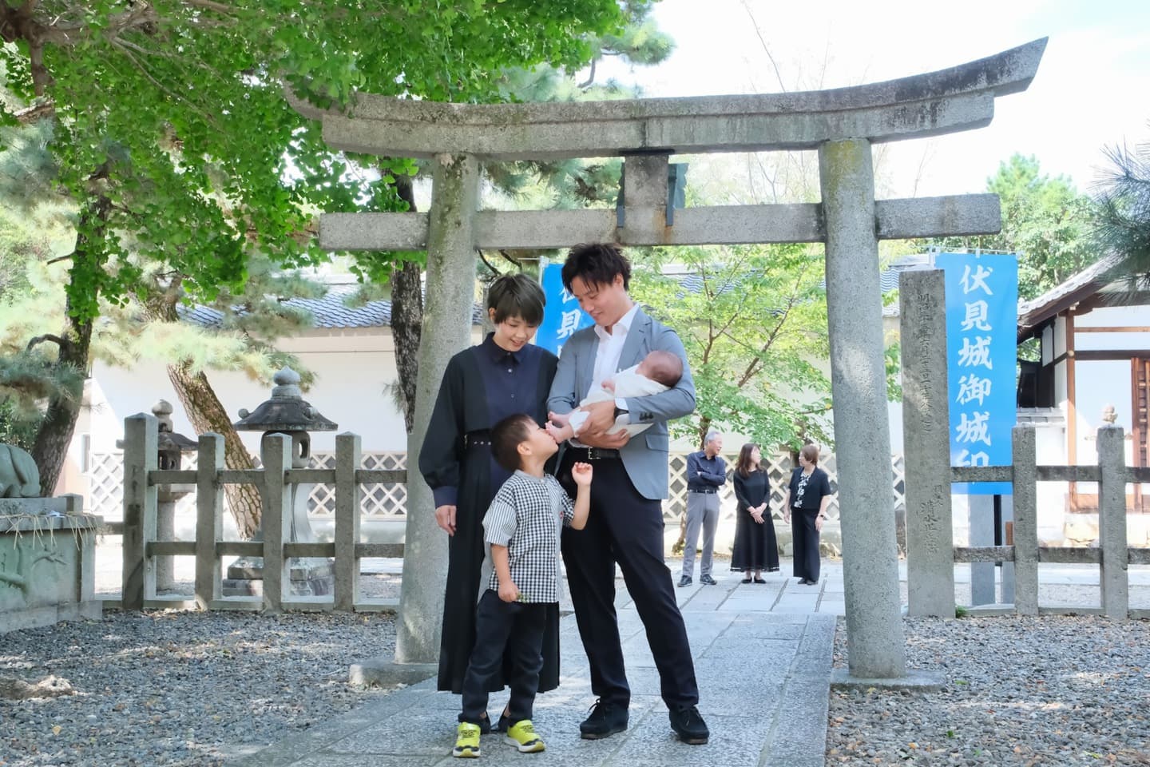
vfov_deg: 36.9
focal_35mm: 36
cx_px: 575
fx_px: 1150
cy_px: 384
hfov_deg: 53.1
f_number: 6.3
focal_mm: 24
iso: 1600
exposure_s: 1/200
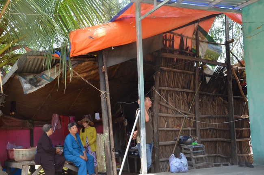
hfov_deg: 49.6
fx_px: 286
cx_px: 132
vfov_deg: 34.1
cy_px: 88
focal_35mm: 39
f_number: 10
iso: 1000
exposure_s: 1/400
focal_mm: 26
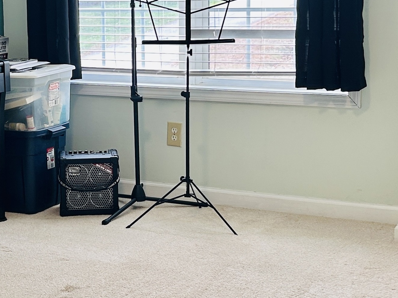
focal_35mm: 79
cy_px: 81
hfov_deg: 24.5
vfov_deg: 18.6
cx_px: 102
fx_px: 908
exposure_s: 1/120
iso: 80
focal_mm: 5.7
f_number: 1.5
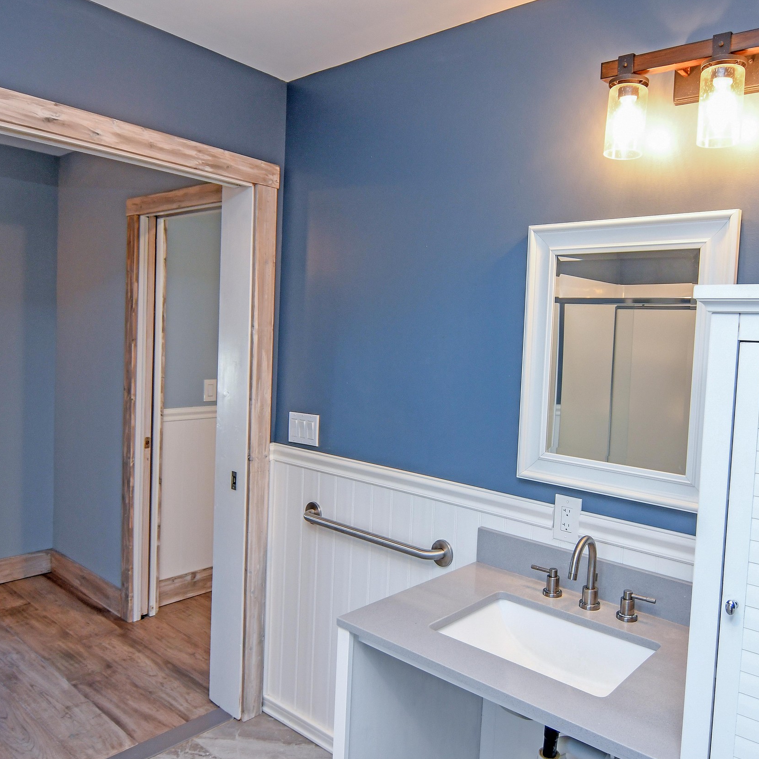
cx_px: 464
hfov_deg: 62.2
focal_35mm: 25
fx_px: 620
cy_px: 373
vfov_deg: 62.9
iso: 400
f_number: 5.6
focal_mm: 12
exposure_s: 1/50
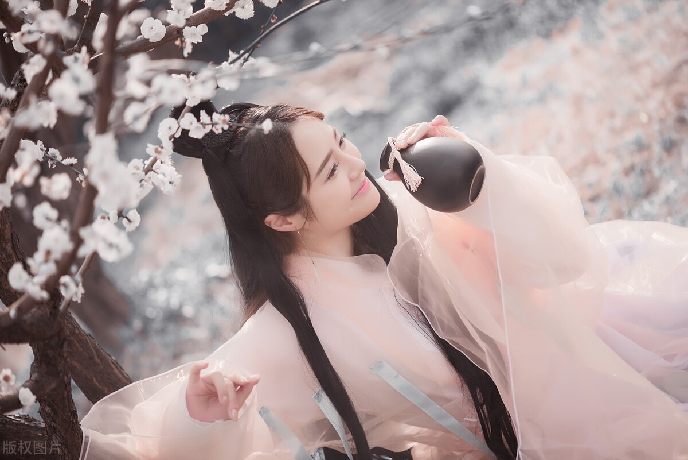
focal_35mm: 105
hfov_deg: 19.4
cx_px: 344
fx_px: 2007
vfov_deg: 13.1
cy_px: 230
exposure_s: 1/640
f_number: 2.8
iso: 200
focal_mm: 105
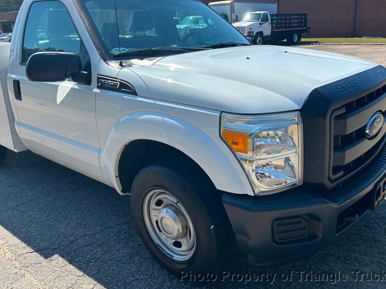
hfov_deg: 58.0
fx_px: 346
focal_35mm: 31
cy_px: 118
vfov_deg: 45.2
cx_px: 227
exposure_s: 1/3257
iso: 50
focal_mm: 5.7
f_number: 1.5
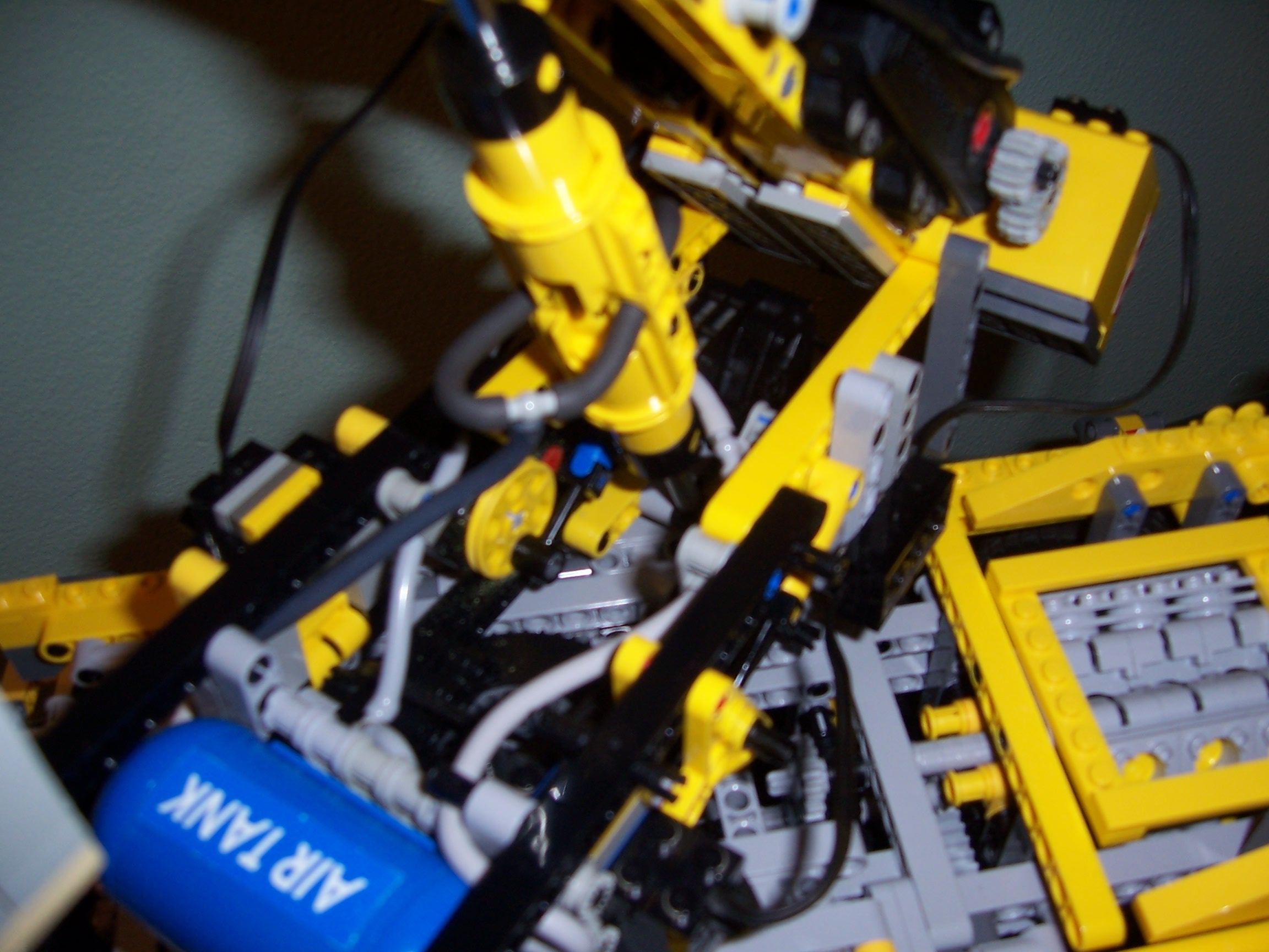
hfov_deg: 51.4
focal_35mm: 36
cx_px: 634
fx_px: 1320
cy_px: 476
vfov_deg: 39.7
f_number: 3
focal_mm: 6
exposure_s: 1/60
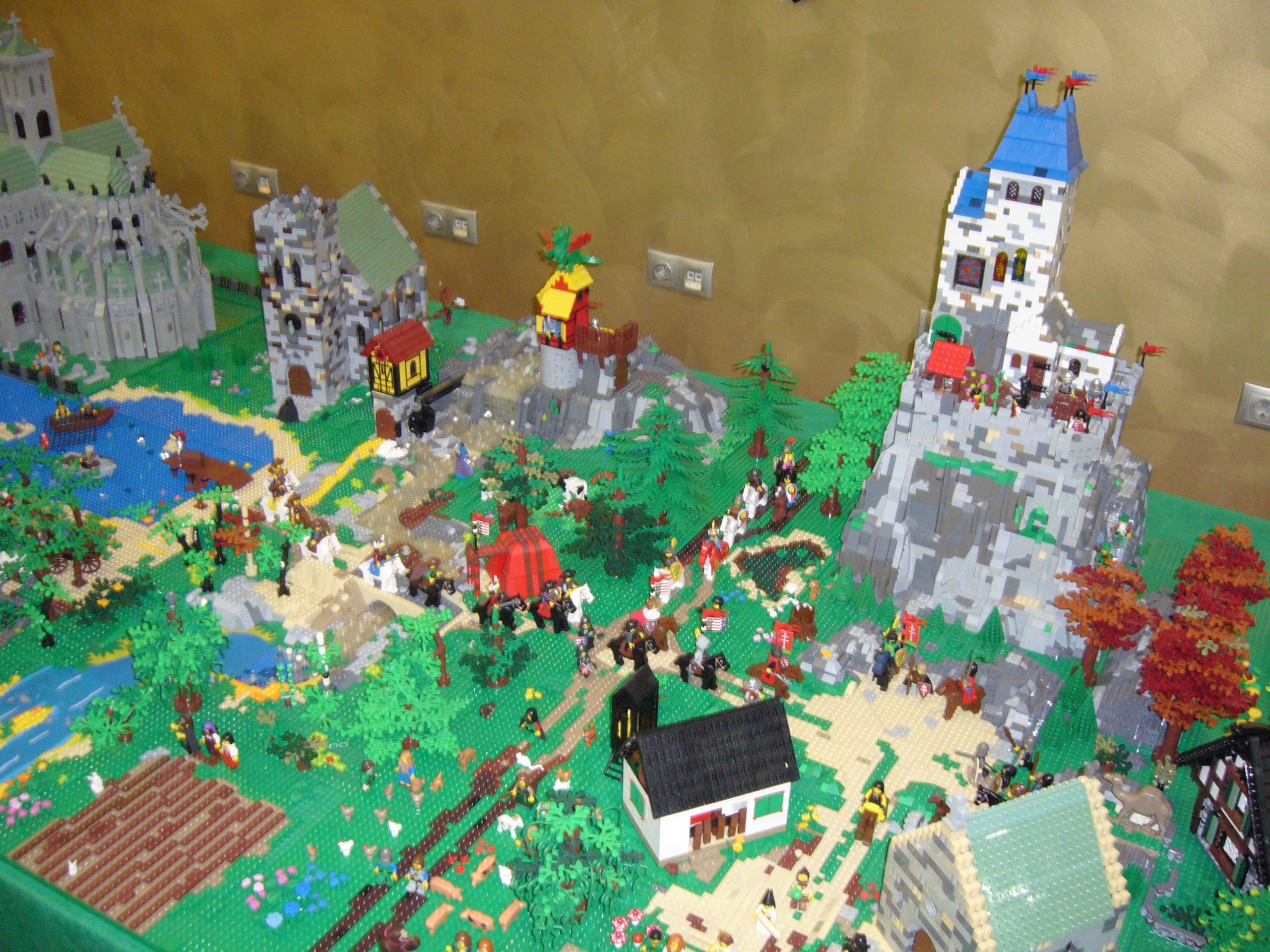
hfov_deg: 52.6
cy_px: 476
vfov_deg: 40.7
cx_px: 635
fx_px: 1284
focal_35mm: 35
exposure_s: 1/8
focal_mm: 5.8
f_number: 2.8
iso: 160
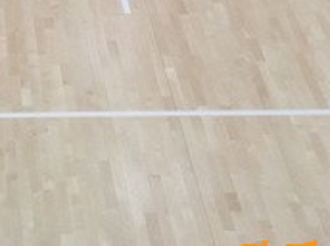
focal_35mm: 121
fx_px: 1150
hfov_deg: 15.9
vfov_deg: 11.0
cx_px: -36
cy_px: -267
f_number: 2.2
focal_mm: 3.83
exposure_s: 1/30.1
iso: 335
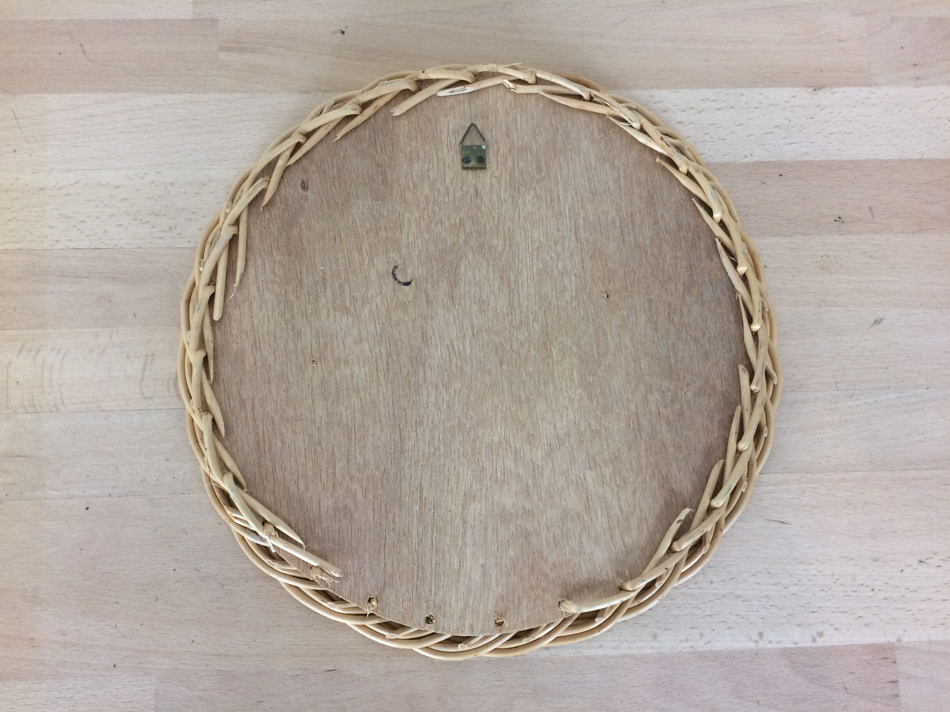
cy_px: 356
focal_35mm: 29
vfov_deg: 48.2
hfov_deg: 61.7
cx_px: 475
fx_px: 796
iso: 64
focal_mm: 4.15
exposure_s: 1/33
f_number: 2.2
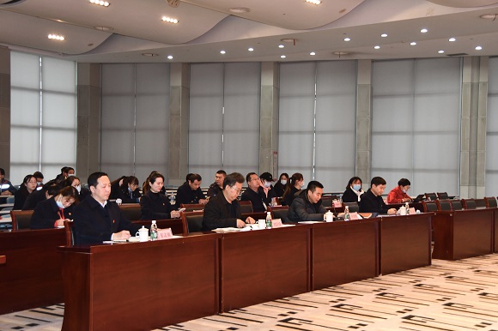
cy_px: 166
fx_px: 719
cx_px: 249
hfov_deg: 38.2
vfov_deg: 26.0
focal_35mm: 52
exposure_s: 1/60
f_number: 4.2
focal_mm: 35
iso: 1250
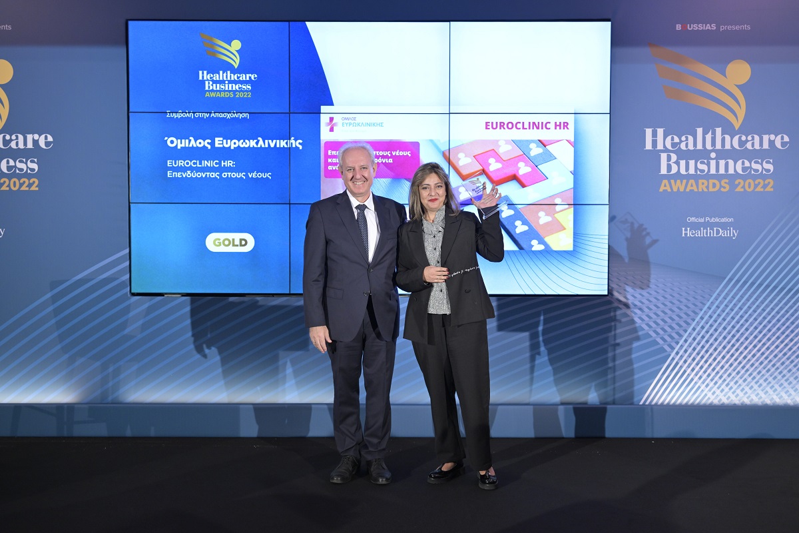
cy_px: 266
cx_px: 400
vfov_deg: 38.9
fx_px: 755
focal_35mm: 34
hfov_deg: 55.8
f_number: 4
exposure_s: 1/160
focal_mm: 34
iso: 1250
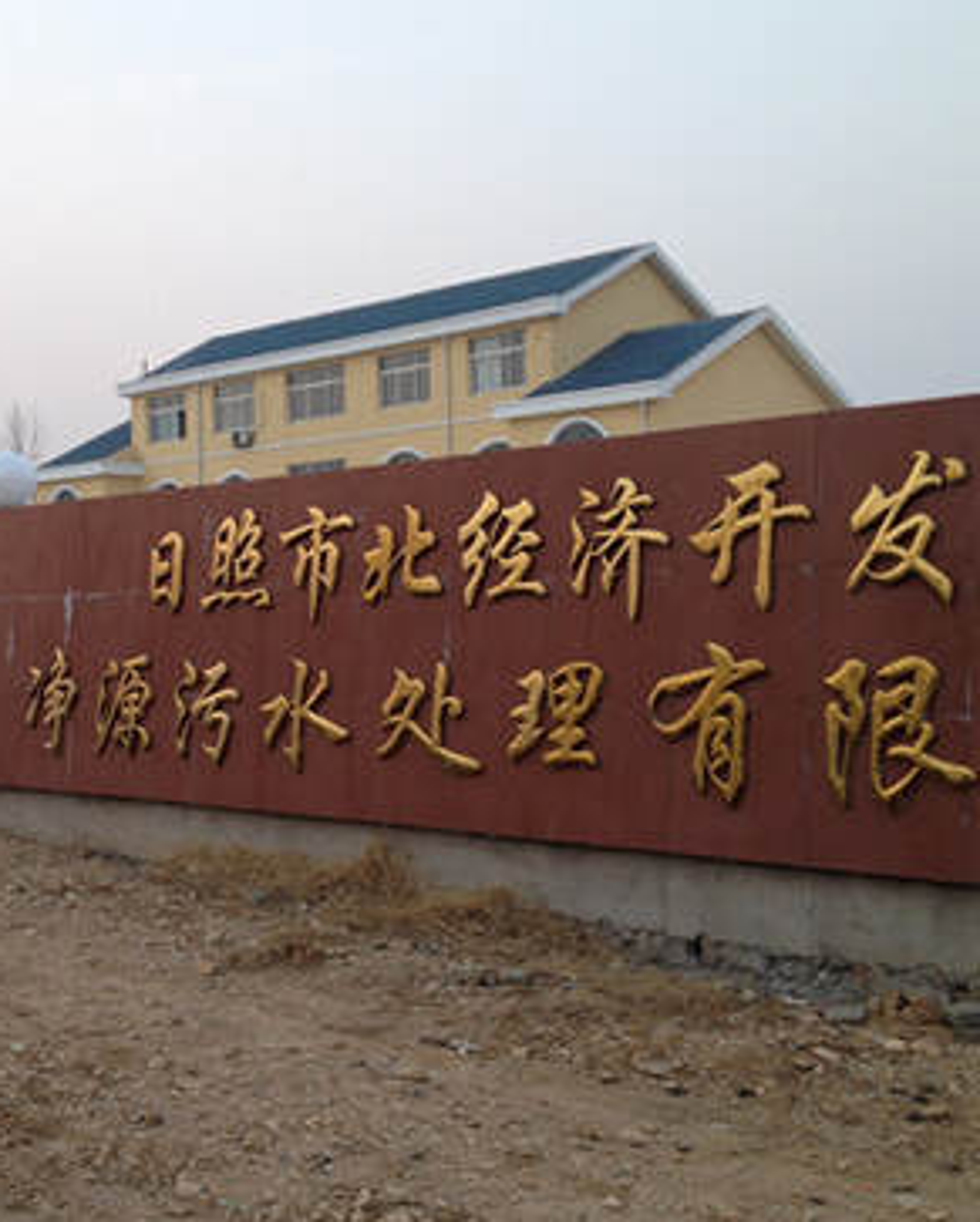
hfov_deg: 31.6
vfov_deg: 39.5
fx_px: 1702
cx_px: 259
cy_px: 598
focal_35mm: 47
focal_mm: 4.28
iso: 50
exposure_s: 1/30
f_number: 2.4
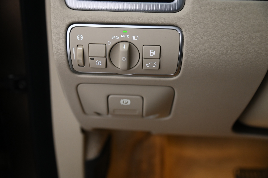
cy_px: 89
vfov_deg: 28.0
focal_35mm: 48
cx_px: 134
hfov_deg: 41.1
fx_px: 357
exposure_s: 1/30
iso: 2000
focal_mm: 48
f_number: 4
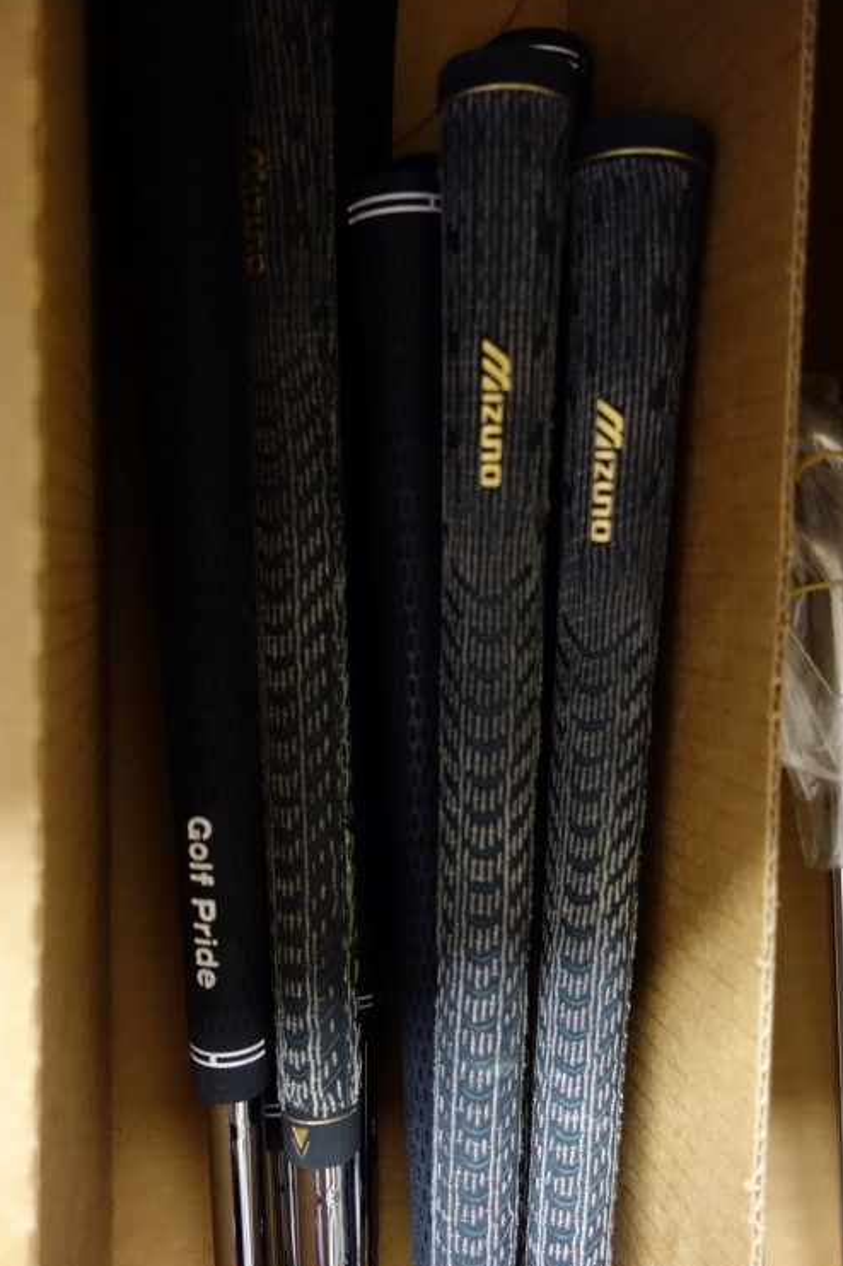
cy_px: 636
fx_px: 1019
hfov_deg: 44.9
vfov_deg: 63.7
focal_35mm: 29
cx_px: 420
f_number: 1.8
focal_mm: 10.4
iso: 800
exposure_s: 1/40
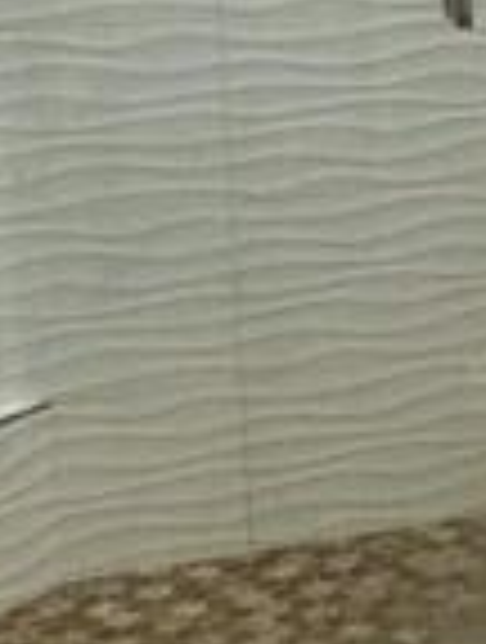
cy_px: 54
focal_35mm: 100
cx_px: 1040
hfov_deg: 12.6
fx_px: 1864
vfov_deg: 19.2
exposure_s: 1/120
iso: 160
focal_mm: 2.22
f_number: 2.2
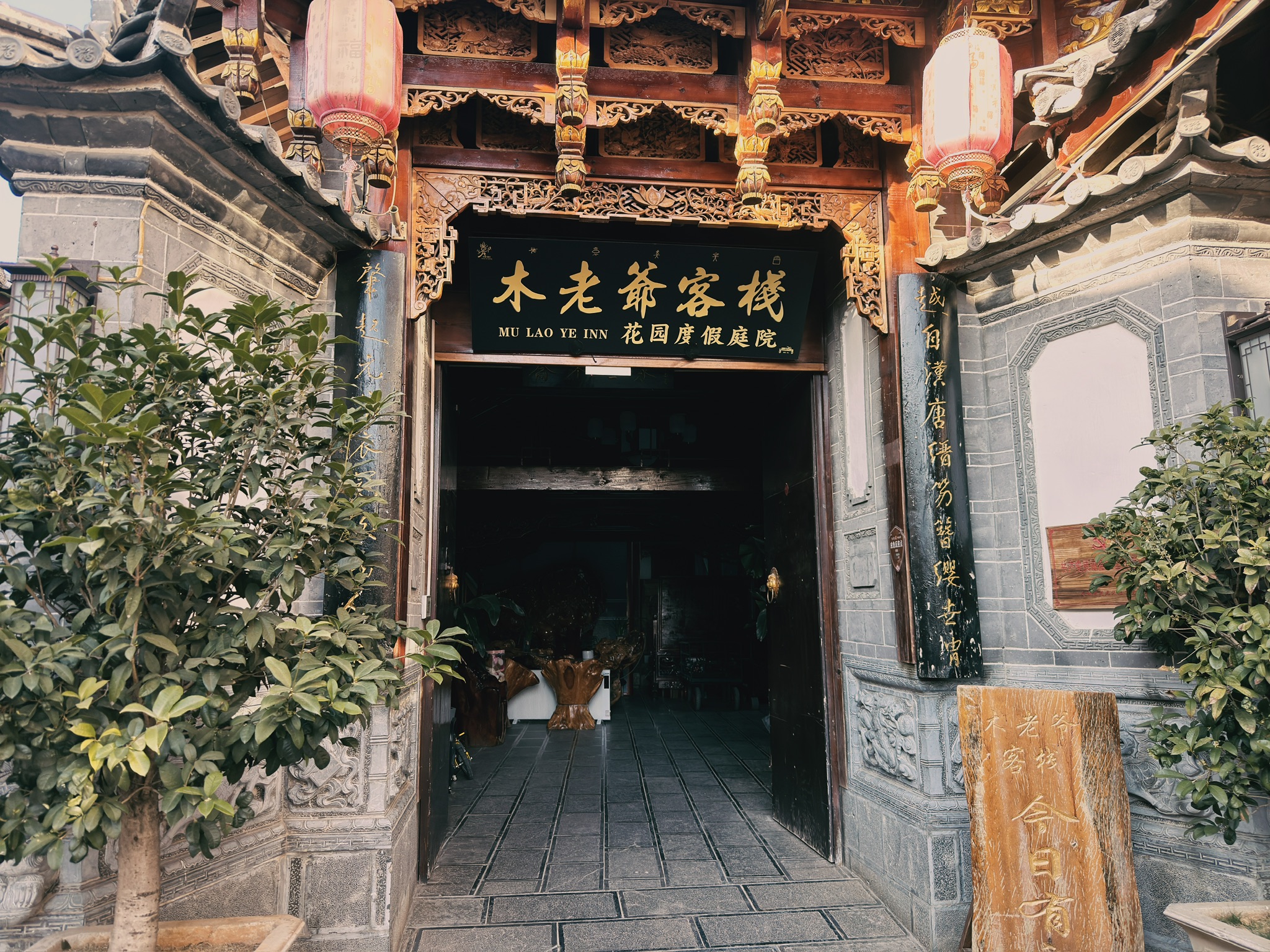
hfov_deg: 71.6
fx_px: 881
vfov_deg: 56.8
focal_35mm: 24
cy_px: 476
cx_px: 635
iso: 160
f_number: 1.78
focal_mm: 6.76
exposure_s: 1/195
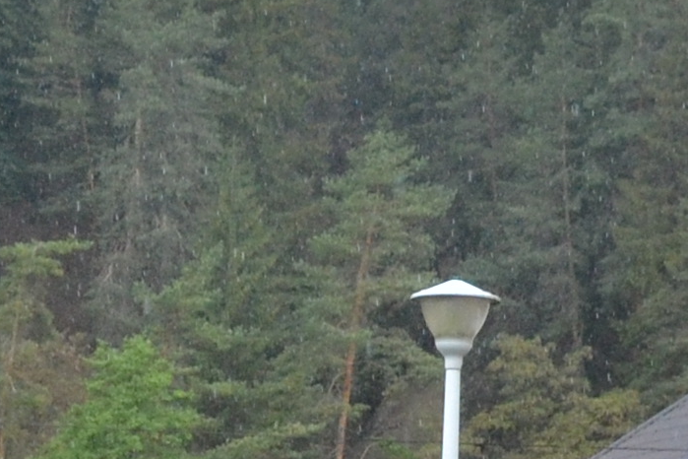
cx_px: 294
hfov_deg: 11.5
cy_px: 696
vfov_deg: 7.6
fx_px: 3402
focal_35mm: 178
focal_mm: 18
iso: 800
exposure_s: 1/800
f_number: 4.5
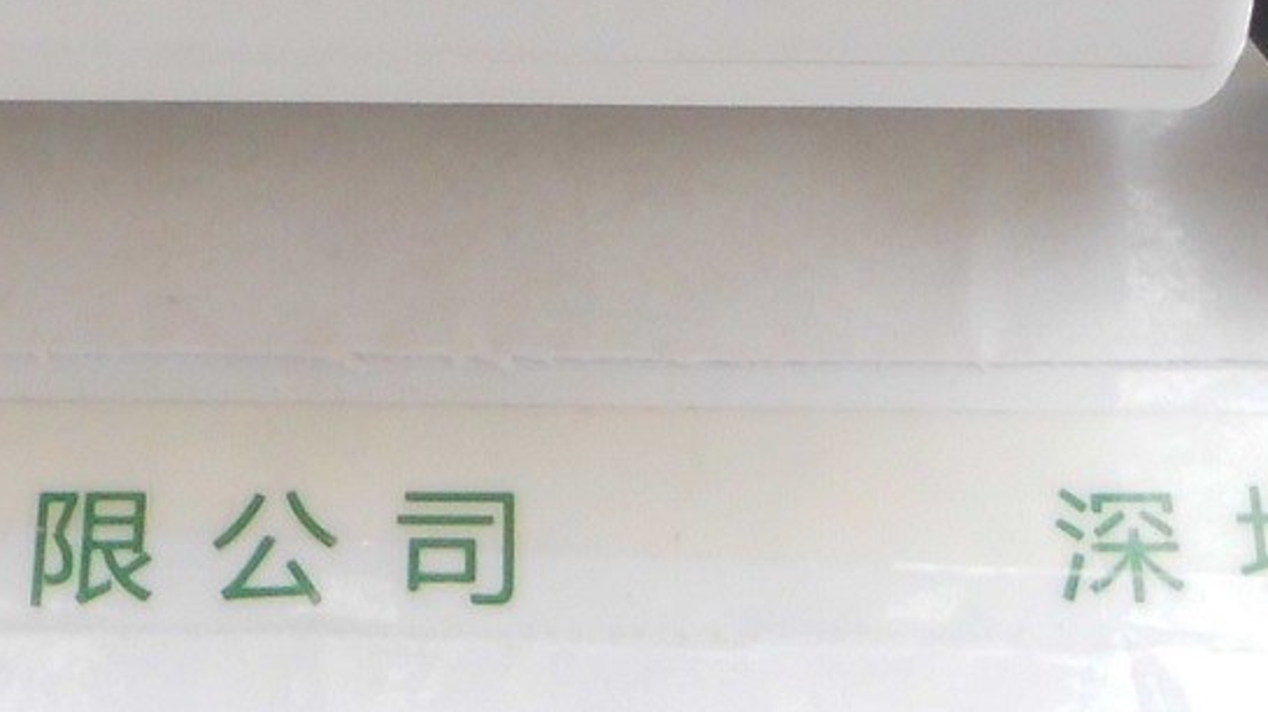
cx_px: 612
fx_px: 4167
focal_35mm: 124
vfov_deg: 9.4
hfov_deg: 17.3
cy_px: -503
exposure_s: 1/98
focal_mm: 5.5
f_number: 3.5
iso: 100
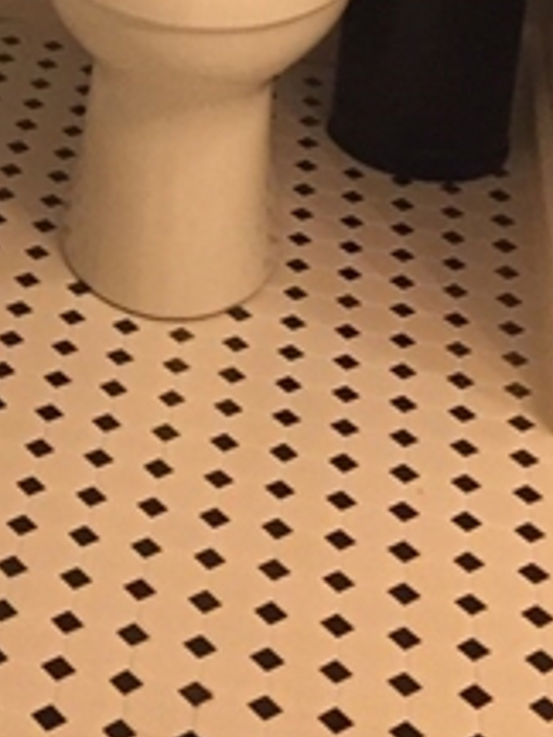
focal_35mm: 103
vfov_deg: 17.0
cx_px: -61
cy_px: -406
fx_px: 2194
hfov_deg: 14.0
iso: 200
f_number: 2.2
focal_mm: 4.15
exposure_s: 1/30
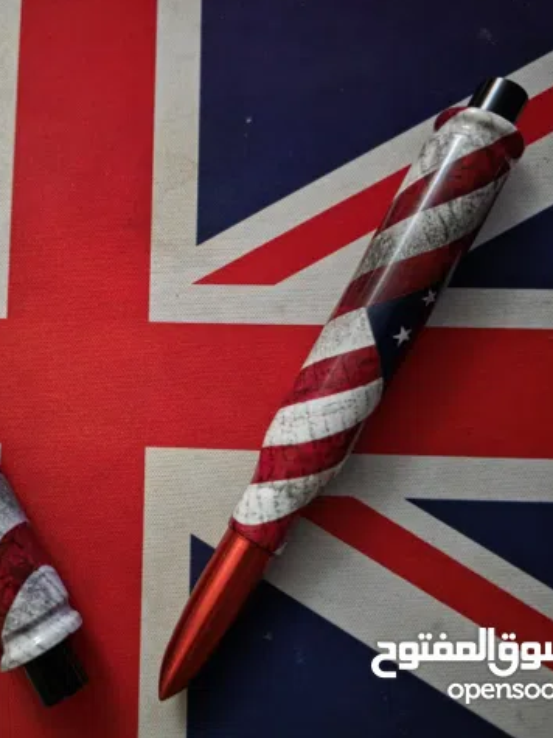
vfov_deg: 58.4
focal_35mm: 31
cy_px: 368
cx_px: 138
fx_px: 661
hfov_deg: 43.9
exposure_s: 1/20
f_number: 1.7
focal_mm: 6.3
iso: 1250
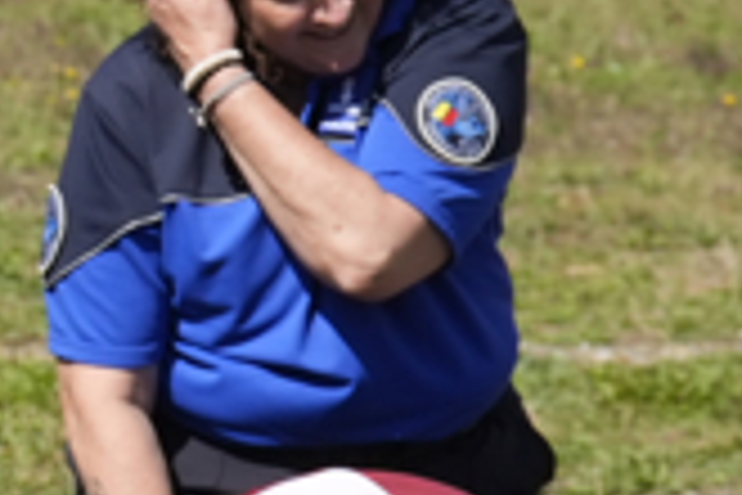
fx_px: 15107
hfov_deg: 2.8
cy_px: -432
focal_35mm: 733
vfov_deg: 1.9
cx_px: -616
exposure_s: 1/1000
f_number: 8
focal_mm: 101
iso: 400
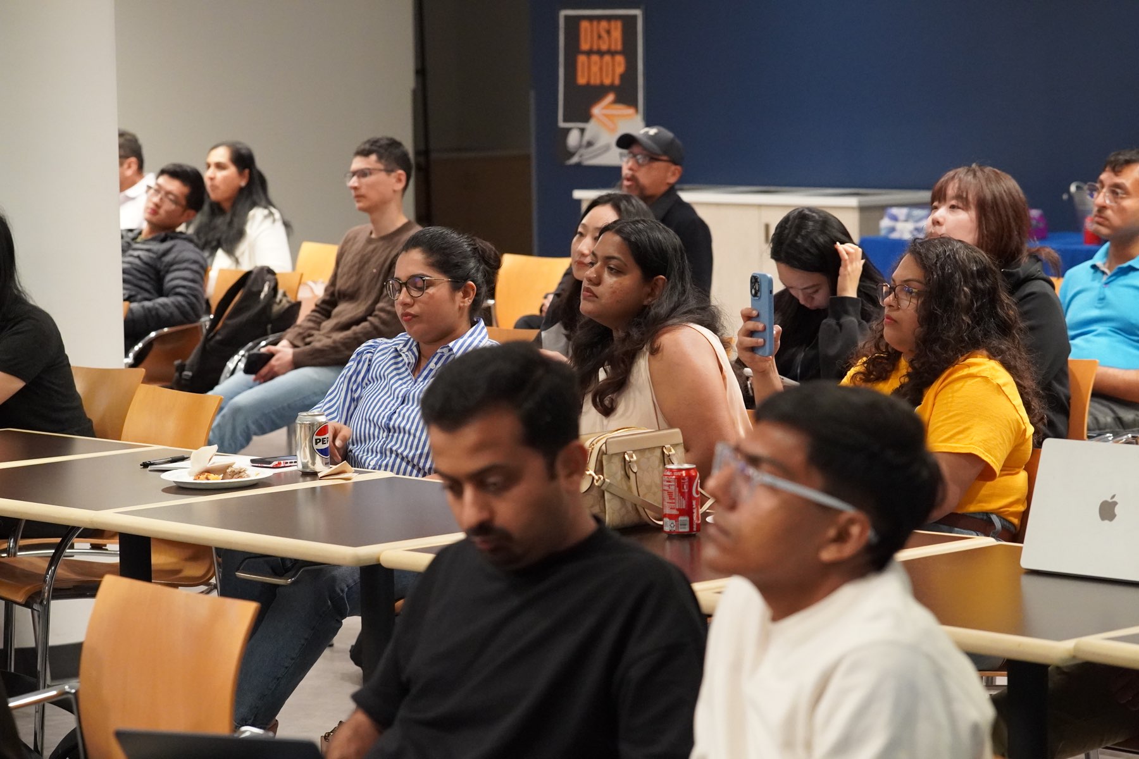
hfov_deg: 18.2
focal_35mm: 112
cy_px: 380
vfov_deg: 12.2
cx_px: 570
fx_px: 3559
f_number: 4
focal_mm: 75
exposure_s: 1/160
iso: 5000
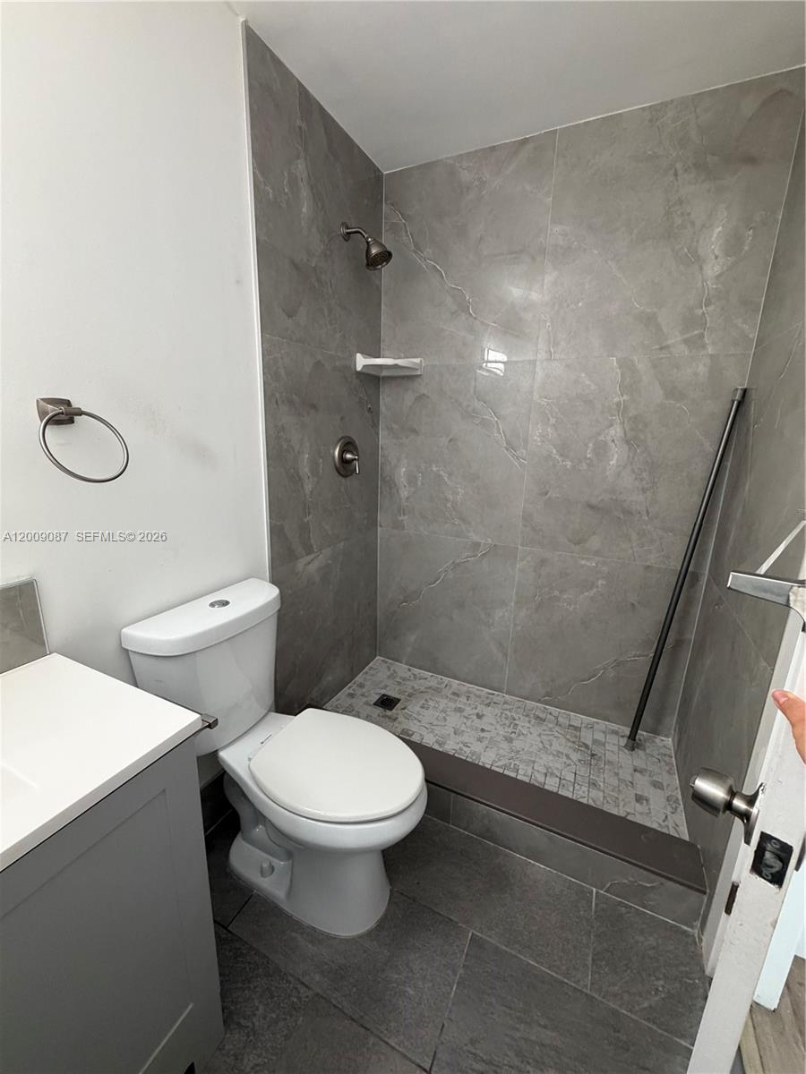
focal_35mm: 14
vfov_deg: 102.1
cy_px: 537
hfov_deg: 85.7
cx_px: 403
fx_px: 435
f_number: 2.2
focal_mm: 2.22
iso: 320
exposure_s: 1/121
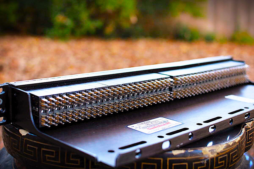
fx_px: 370
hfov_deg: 37.9
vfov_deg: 25.7
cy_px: 84
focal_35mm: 52
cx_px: 127
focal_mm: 35
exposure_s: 1/80
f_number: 4.5
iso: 400
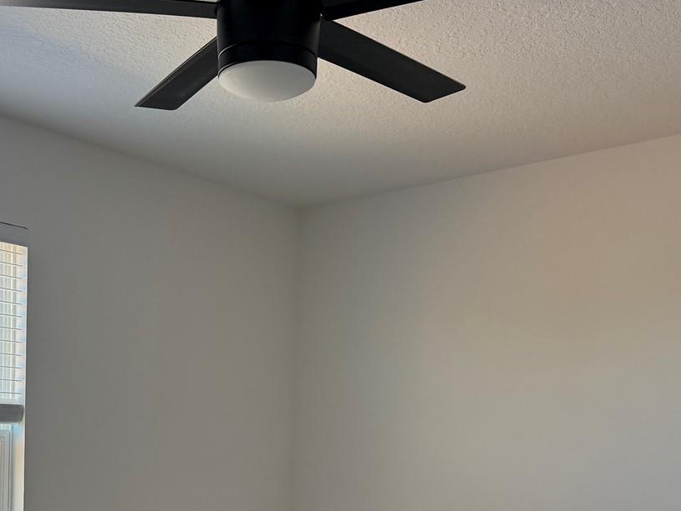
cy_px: 455
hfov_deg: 39.9
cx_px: 228
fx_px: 925
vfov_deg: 29.7
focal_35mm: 47
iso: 160
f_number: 1.78
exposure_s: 1/240
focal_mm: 6.76
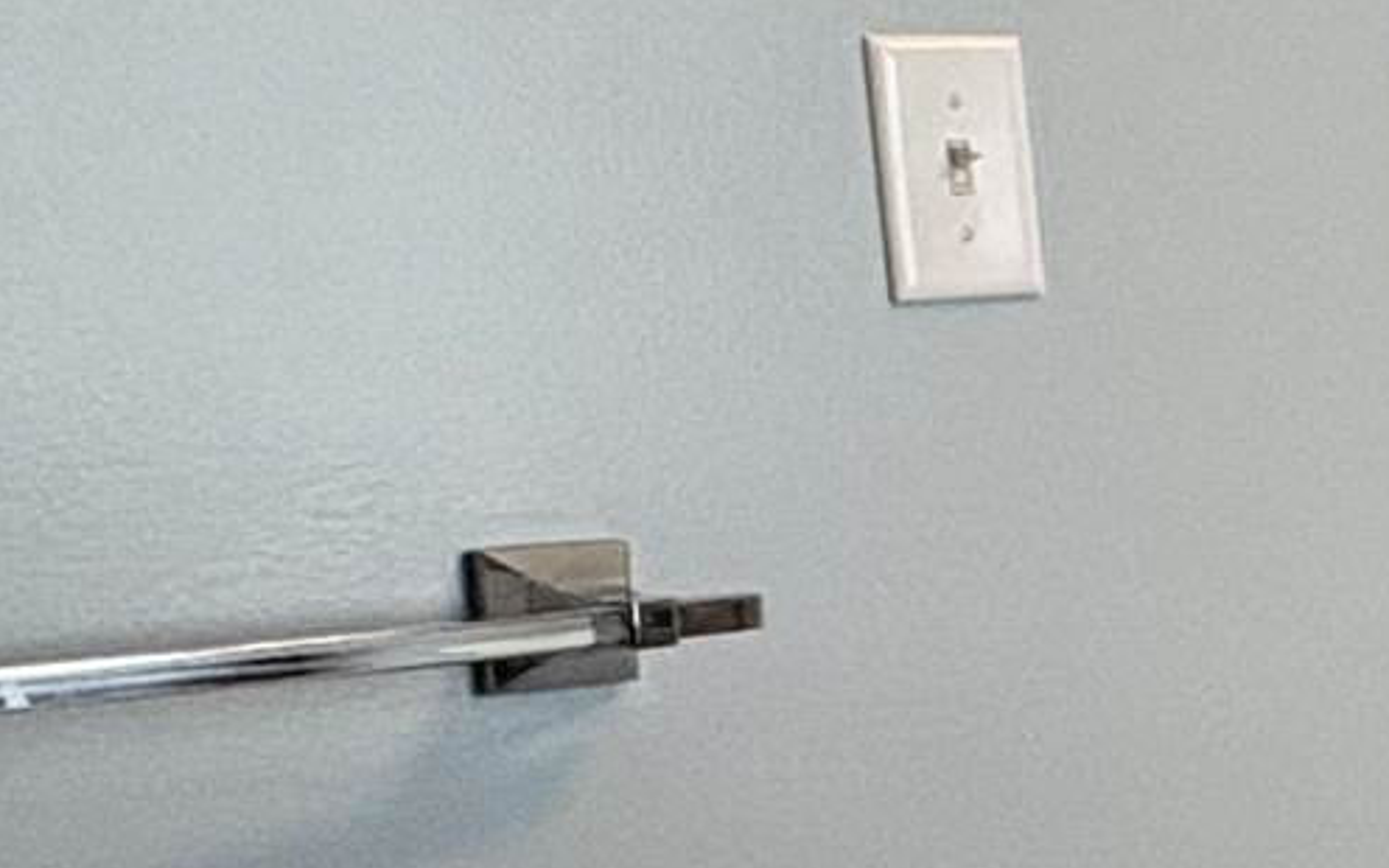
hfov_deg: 17.8
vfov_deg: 14.2
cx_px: 2546
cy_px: 644
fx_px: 3483
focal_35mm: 92
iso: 320
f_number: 2.2
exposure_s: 1/60
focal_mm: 2.22
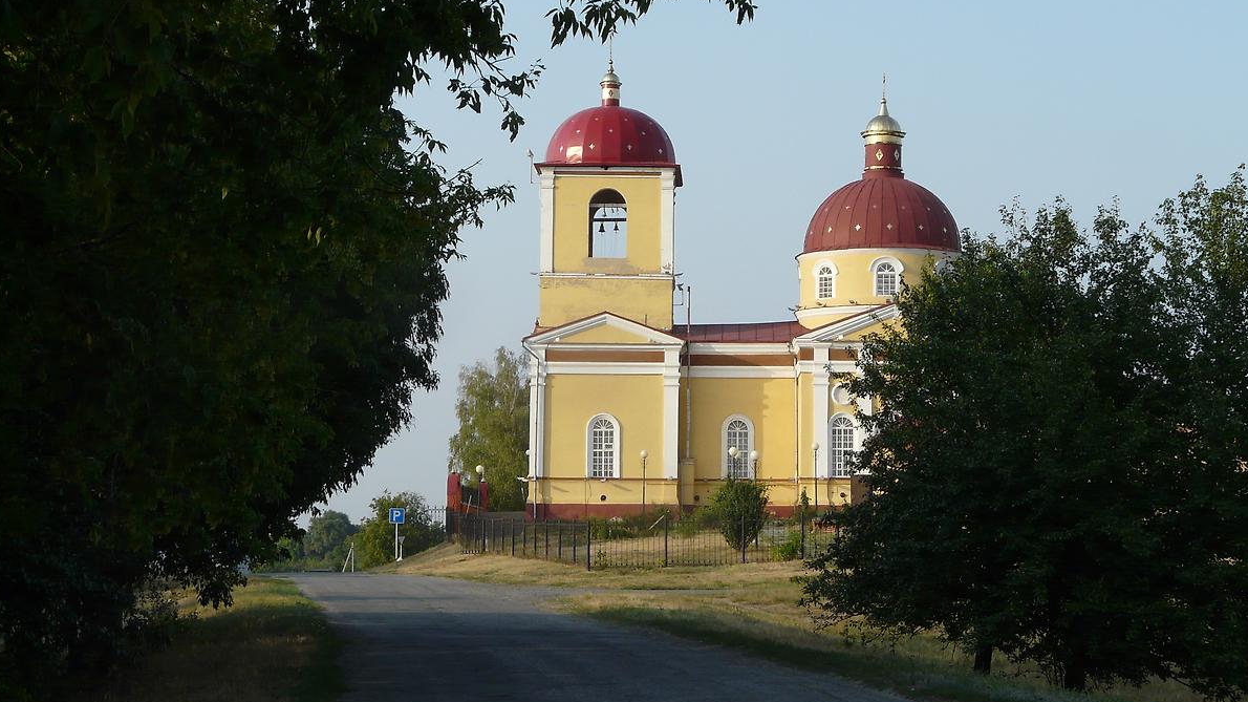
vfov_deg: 15.5
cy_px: 300
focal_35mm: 78
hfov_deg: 27.2
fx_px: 2581
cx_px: 622
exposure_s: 1/250
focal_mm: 11.7
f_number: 5.6
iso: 100
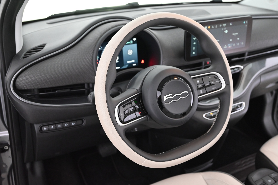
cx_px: 139
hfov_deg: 51.9
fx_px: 286
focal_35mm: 37
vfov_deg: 35.9
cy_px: 92
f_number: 5.3
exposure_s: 1/60
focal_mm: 37
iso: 5000
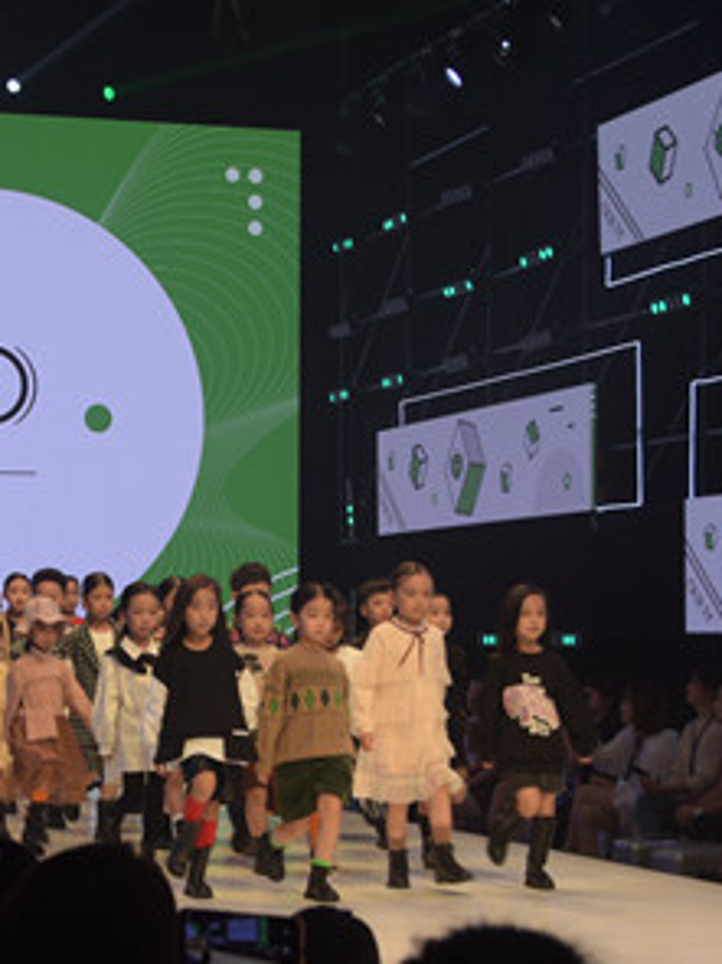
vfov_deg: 20.8
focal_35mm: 94
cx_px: 167
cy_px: 627
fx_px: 2616
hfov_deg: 15.6
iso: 160
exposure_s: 1/60
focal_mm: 32
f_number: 6.3
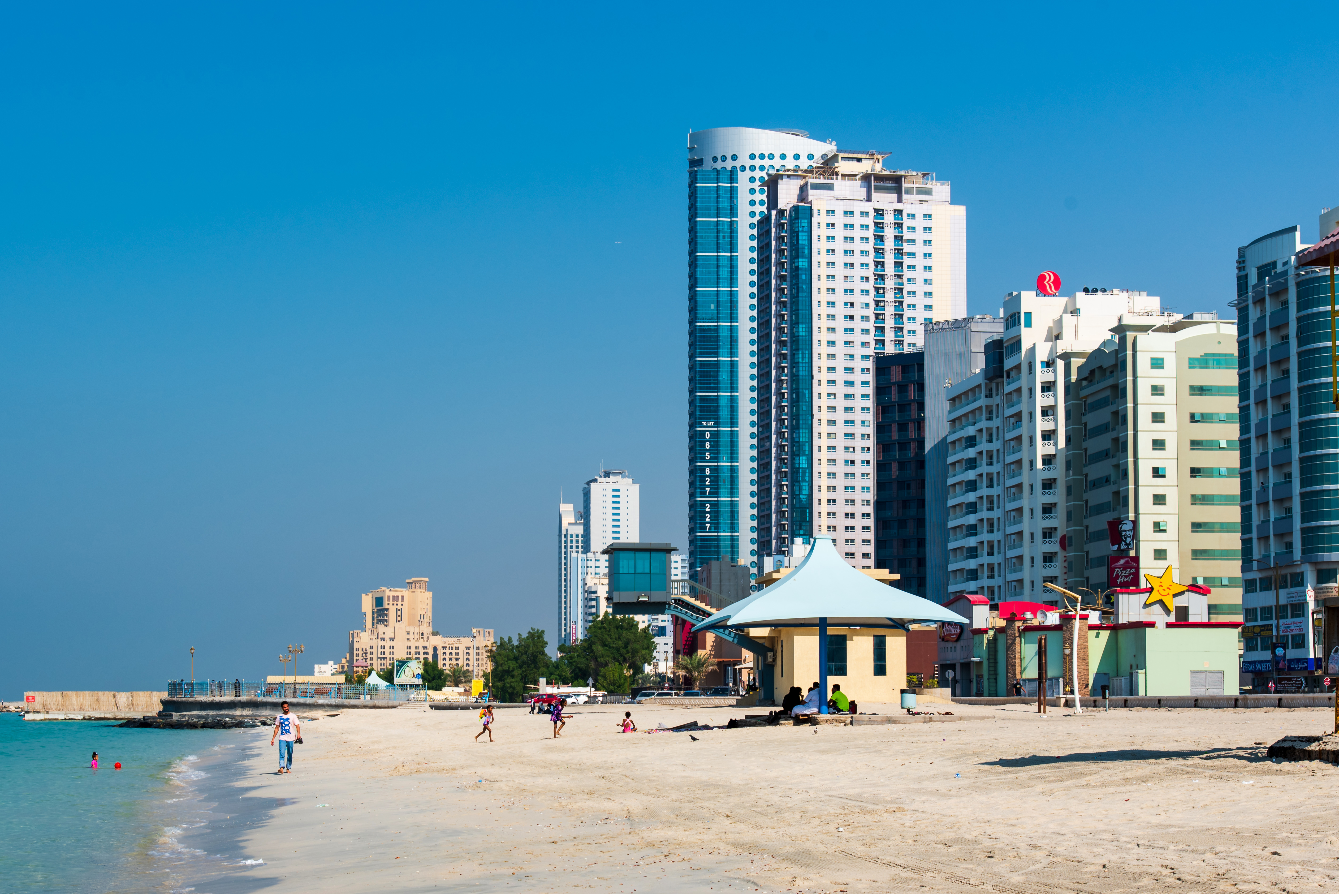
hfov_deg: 32.3
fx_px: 2307
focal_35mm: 62
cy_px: 515
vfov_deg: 21.9
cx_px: 550
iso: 100
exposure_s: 1/400
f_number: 8
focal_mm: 52
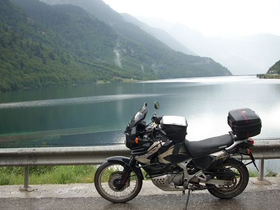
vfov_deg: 34.3
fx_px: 340
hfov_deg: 44.8
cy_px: 116
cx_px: 147
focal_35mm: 42
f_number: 2.8
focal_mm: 6.2
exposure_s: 1/120
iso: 64
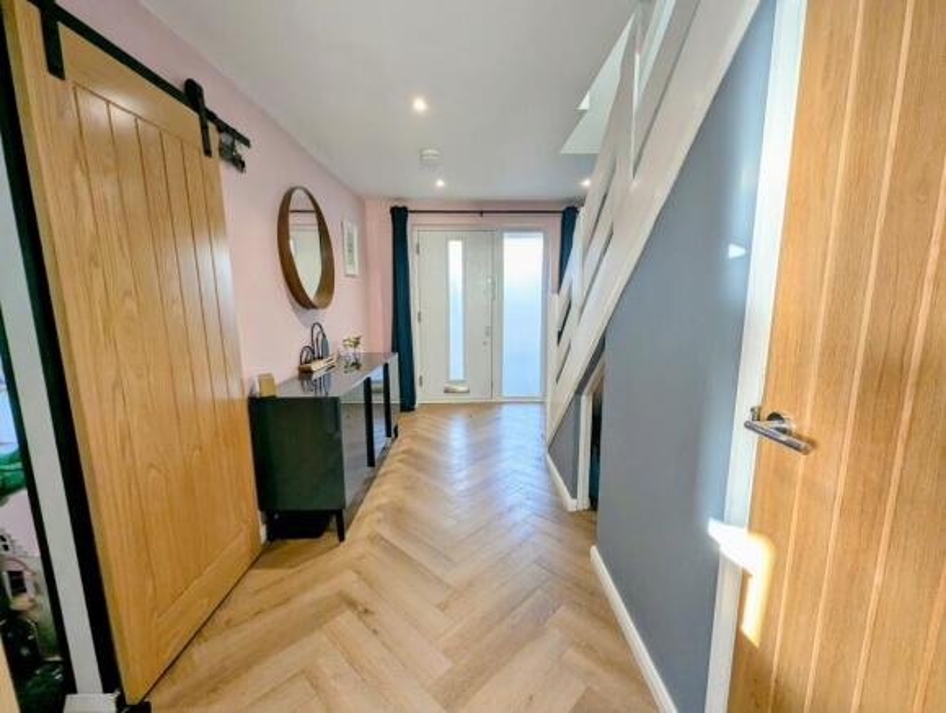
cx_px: 473
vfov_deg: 90.1
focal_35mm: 13
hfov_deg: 106.1
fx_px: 356
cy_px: 356
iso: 99
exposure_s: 1/100
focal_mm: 1.95
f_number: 2.2
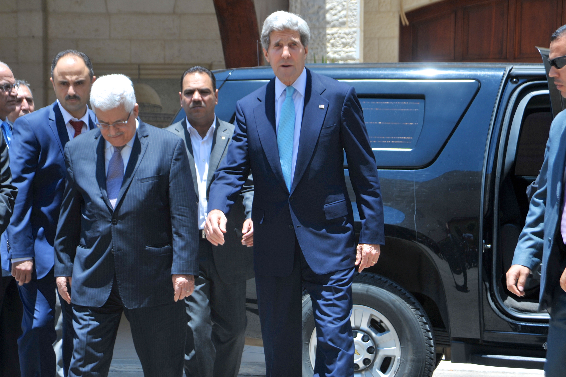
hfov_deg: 20.8
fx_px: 1540
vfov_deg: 13.9
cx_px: 283
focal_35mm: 98
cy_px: 188
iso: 200
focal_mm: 98
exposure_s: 1/320
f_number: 9
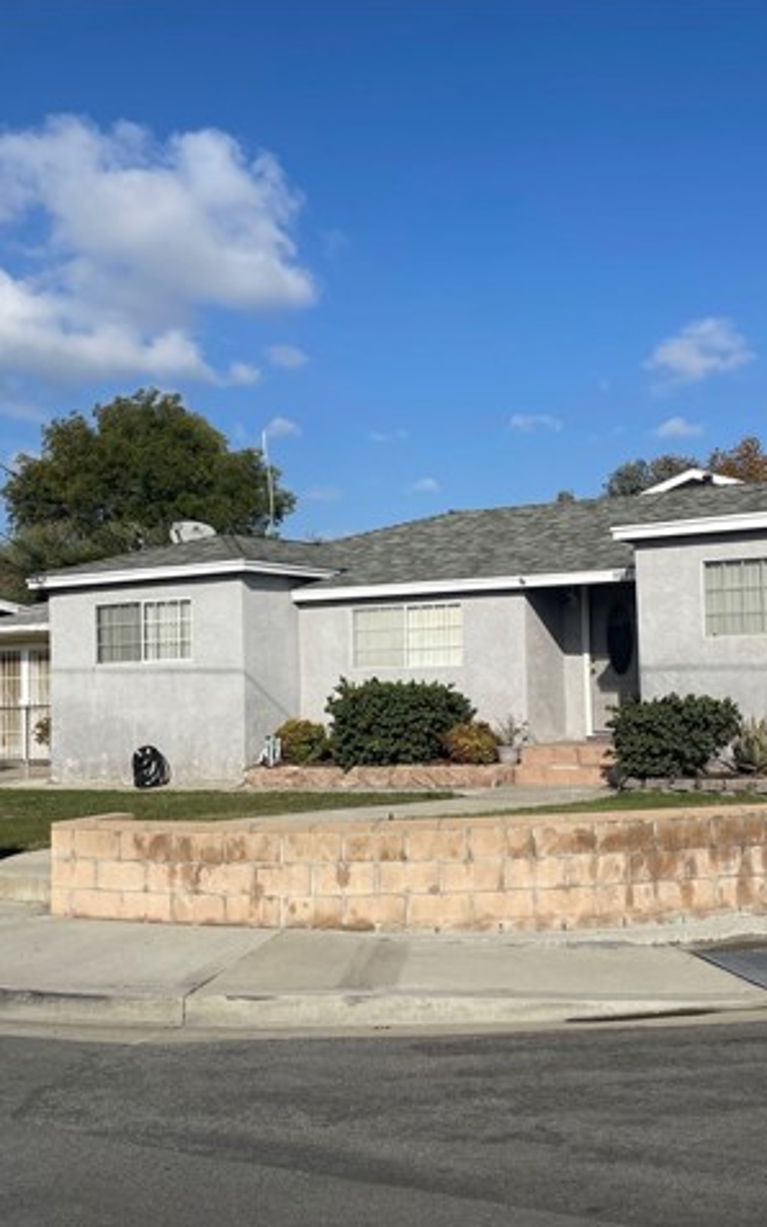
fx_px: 1238
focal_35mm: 37
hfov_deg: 34.2
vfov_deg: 52.8
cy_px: 612
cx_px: 494
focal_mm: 4.2
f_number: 1.6
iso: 32
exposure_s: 1/6494
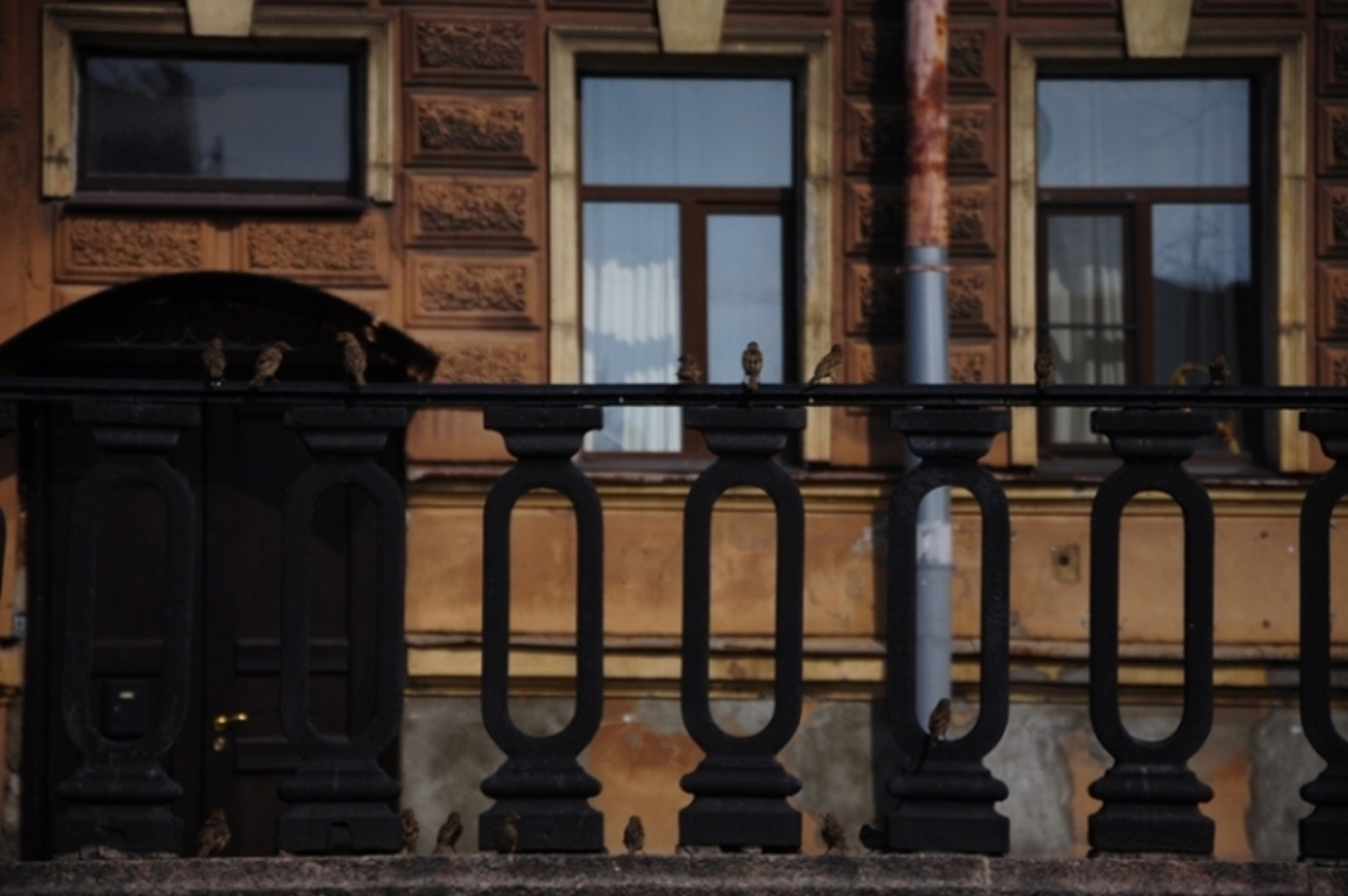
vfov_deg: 8.7
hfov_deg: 13.1
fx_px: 5891
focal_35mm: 158
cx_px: 674
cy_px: 448
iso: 200
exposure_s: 1/2000
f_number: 5.6
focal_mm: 105
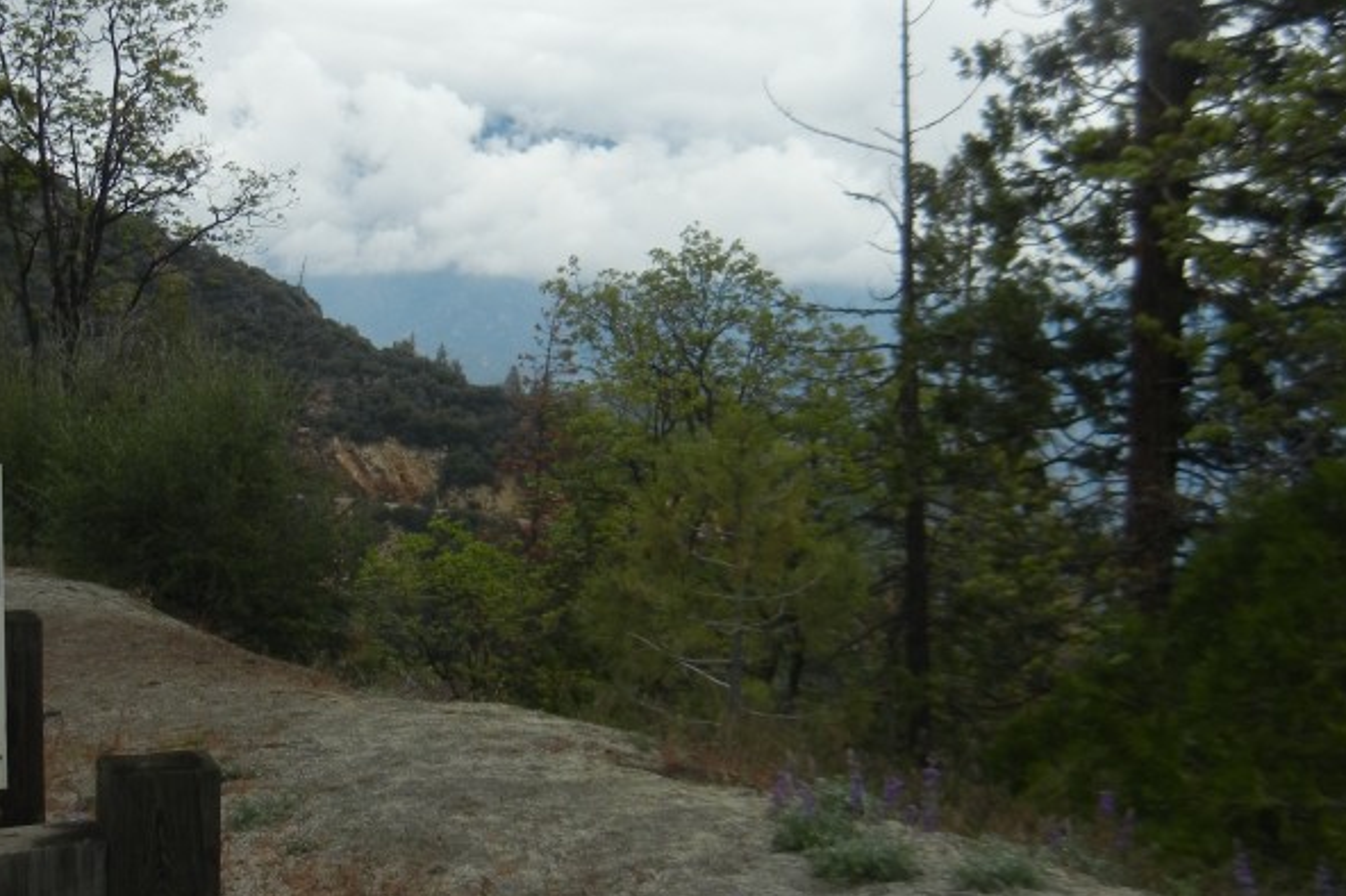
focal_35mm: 54
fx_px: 2018
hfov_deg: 36.6
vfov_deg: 25.0
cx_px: 487
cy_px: 359
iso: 160
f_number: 7
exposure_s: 1/361
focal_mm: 5.4
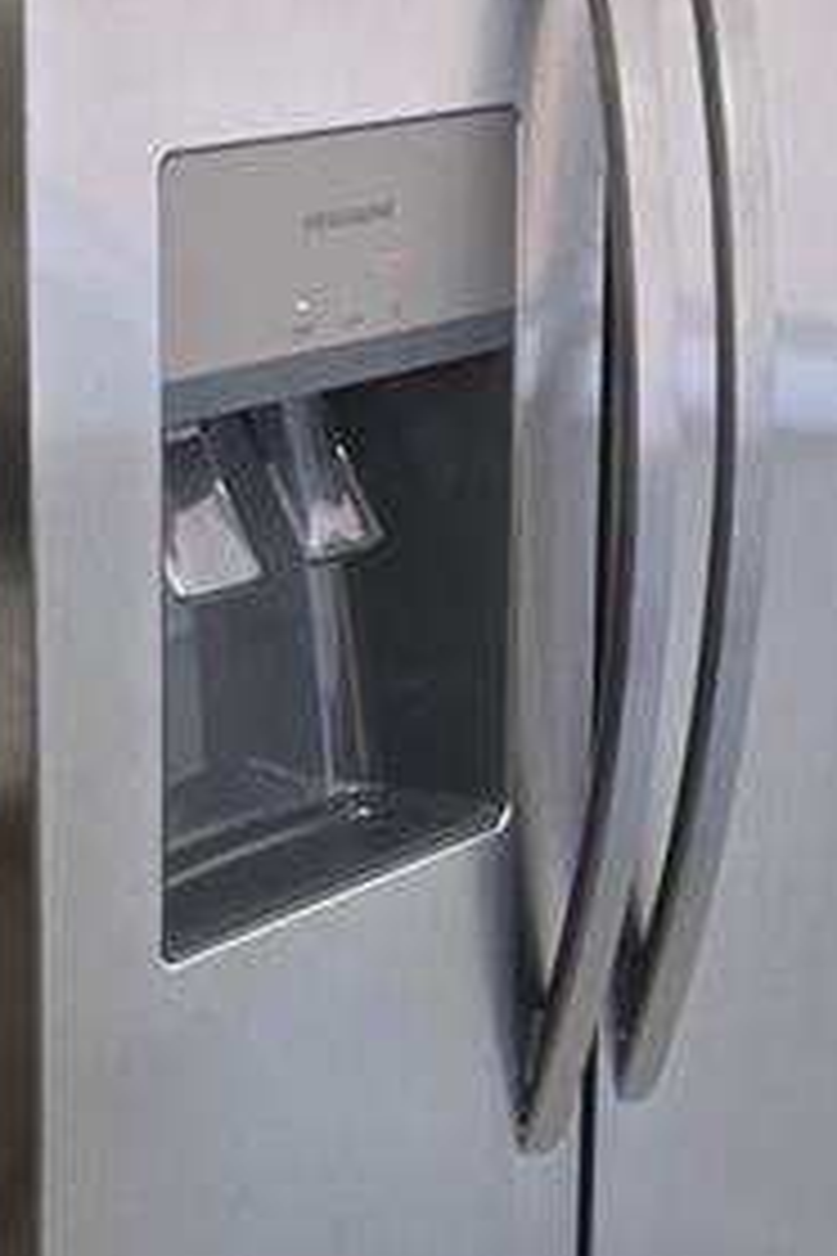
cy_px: 572
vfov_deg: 19.8
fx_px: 3592
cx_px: 662
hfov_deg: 13.2
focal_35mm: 103
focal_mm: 6.3
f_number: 1.7
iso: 125
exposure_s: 1/120
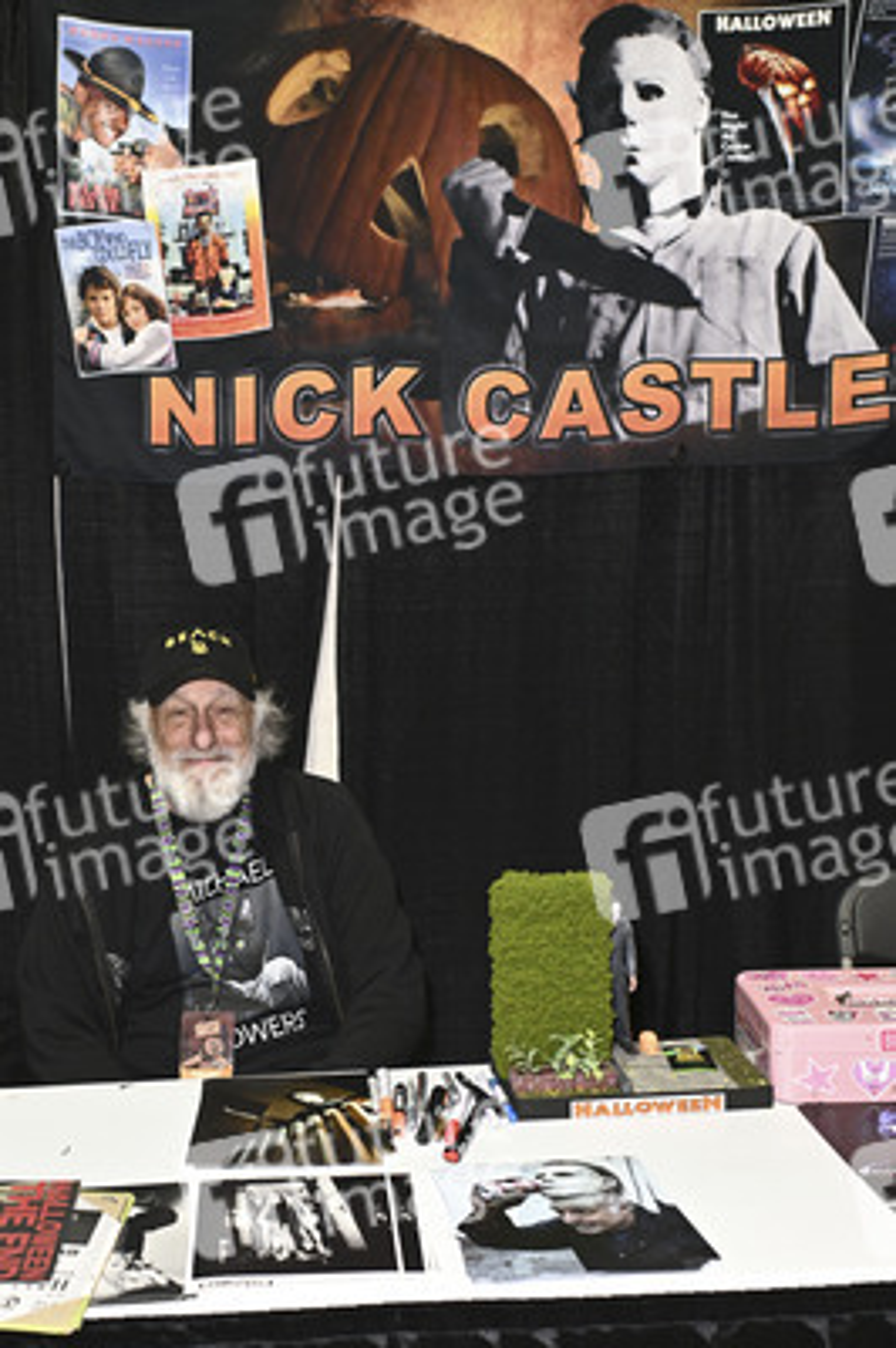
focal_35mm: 35
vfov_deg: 54.5
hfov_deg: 37.8
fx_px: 1309
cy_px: 674
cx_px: 448
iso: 2500
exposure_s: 1/500
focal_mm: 35
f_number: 3.5
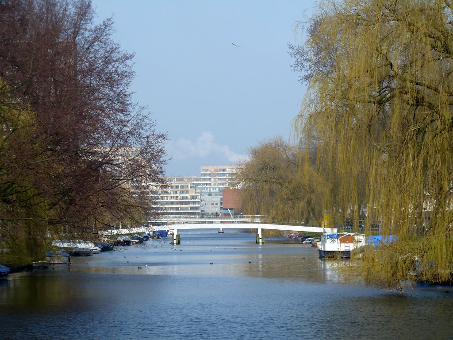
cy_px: 170
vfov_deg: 10.1
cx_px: 226
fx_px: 1924
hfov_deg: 13.4
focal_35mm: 147
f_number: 4.5
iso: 80
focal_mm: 24.1
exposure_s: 1/400
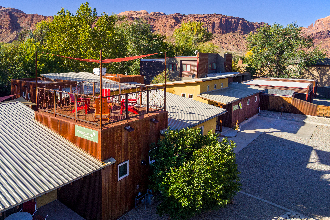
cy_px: 110
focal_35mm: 23
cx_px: 165
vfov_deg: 55.1
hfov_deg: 76.1
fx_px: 211
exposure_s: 1/1900
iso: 131
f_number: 2.8
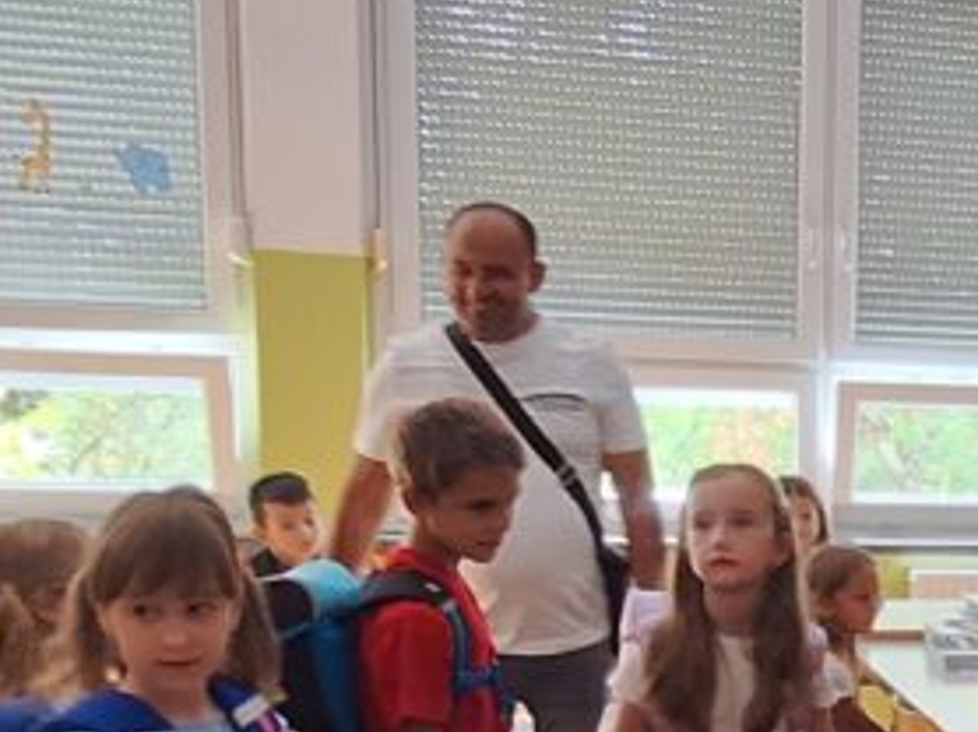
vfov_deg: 24.1
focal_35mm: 59
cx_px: 1168
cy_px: 653
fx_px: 1665
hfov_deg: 28.5
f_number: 2.2
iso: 80
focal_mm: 1.74
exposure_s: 1/50
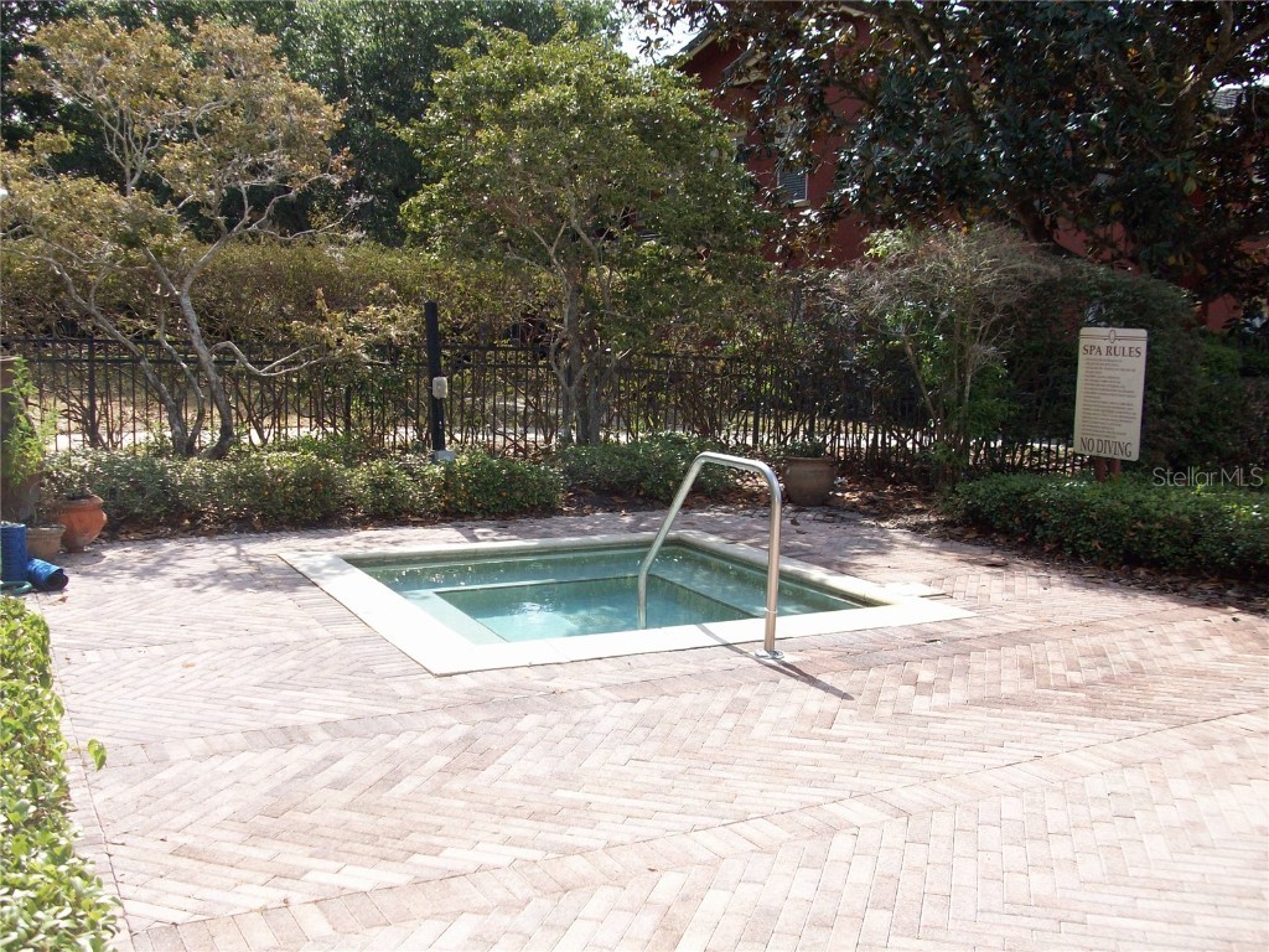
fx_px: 1246
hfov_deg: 54.0
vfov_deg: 41.8
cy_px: 476
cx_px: 634
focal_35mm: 34
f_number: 2.8
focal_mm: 5.7
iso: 64
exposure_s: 1/537
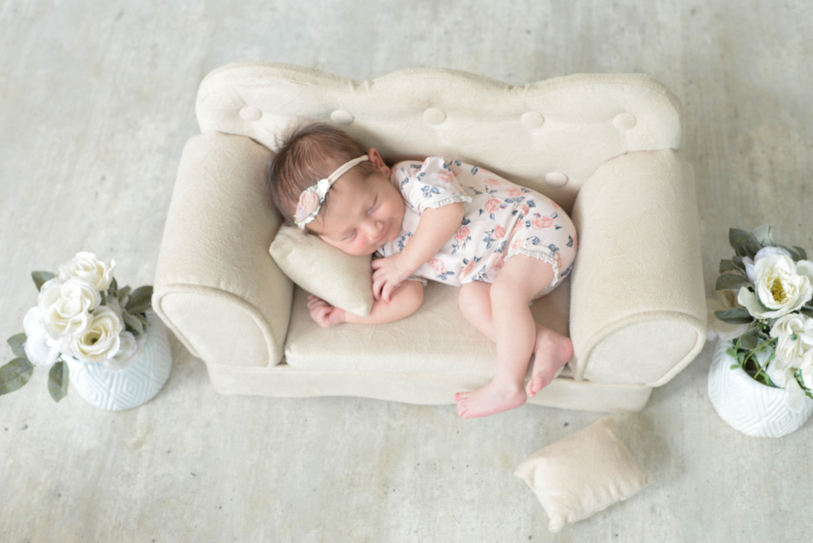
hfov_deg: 39.6
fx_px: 1130
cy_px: 272
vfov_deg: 27.0
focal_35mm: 50
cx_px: 406
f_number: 5.6
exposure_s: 1/160
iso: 1250
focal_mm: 50
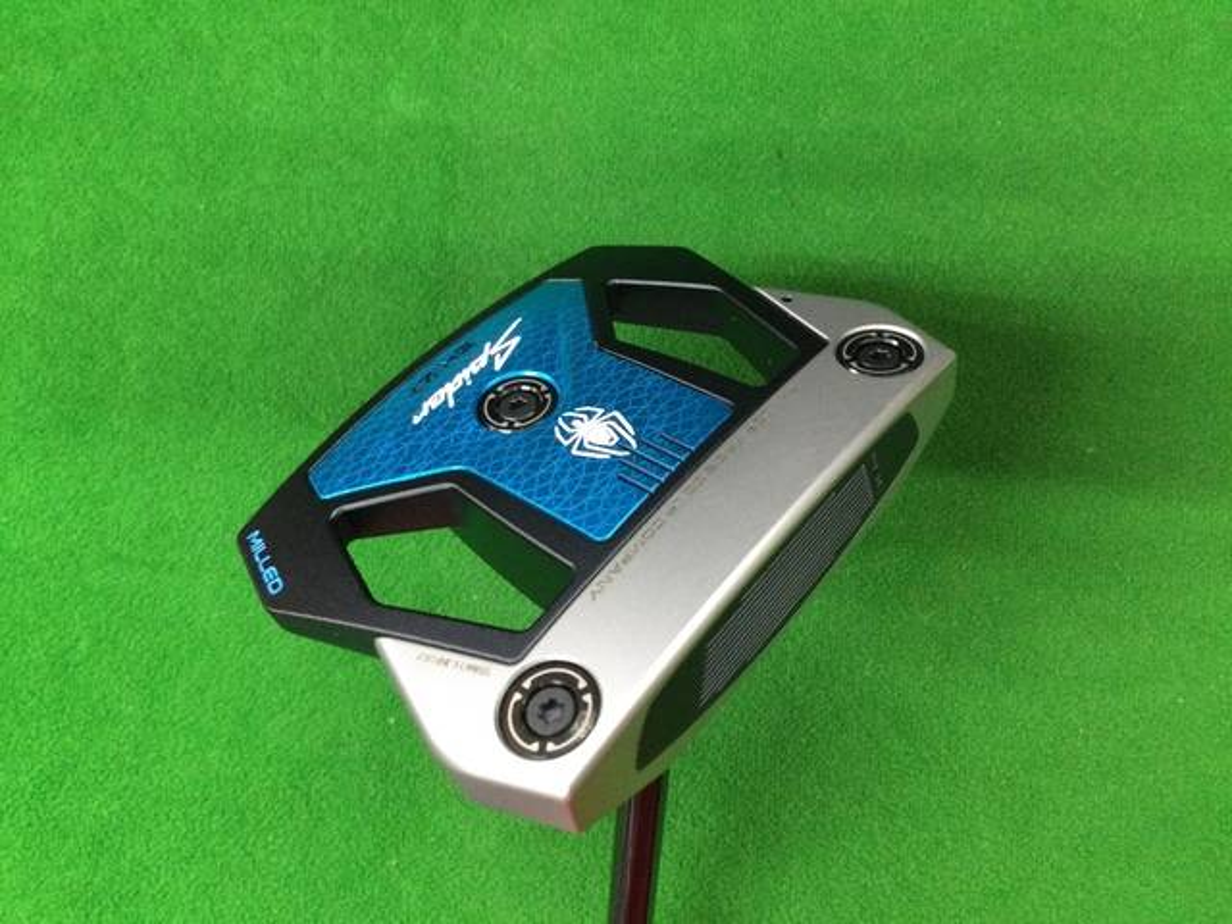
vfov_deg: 45.4
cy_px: 462
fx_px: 1103
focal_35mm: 31
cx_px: 616
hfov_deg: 58.4
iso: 200
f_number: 2.4
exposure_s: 1/30
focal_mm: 3.3
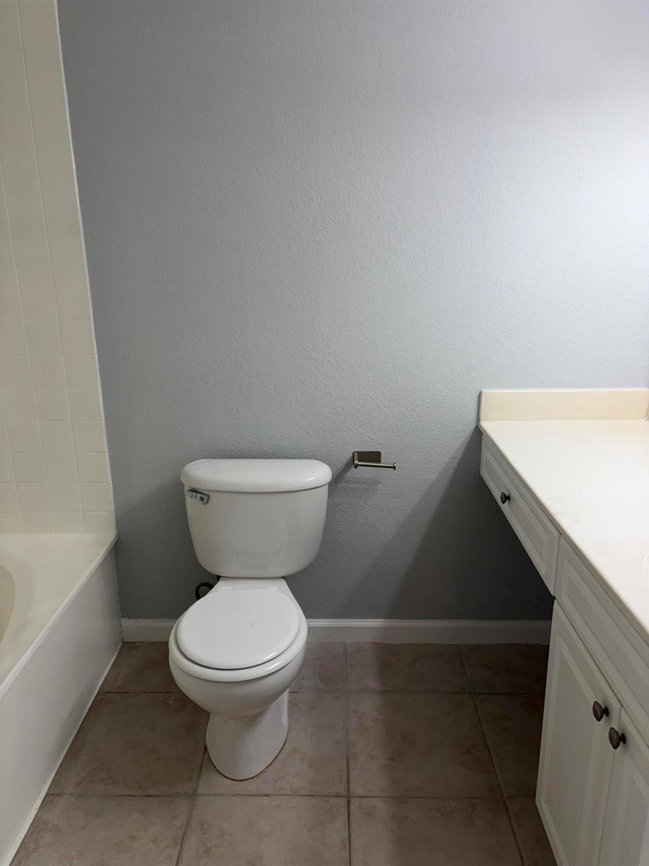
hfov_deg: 53.1
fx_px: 650
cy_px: 433
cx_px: 324
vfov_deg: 67.3
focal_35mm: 26
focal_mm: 5.96
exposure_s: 1/120
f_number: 1.6
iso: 64
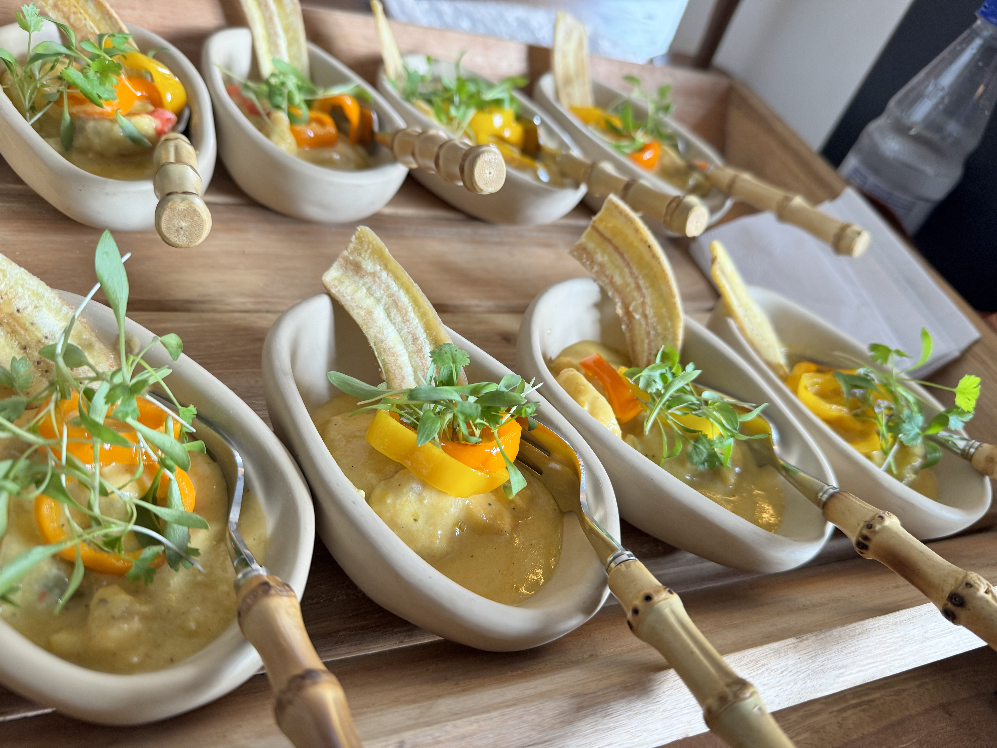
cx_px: 498
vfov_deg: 56.8
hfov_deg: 71.6
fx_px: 691
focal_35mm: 24
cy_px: 374
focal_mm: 6.76
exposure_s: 1/118
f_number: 1.78
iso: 200
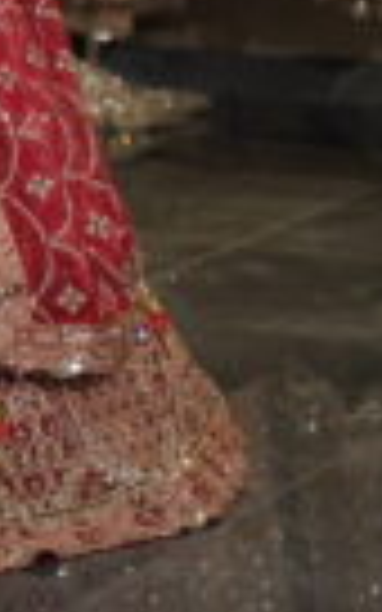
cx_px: -270
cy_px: -212
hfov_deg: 5.1
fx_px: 4198
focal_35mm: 252
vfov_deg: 8.2
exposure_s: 1/100
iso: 320
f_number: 3.2
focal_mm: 75
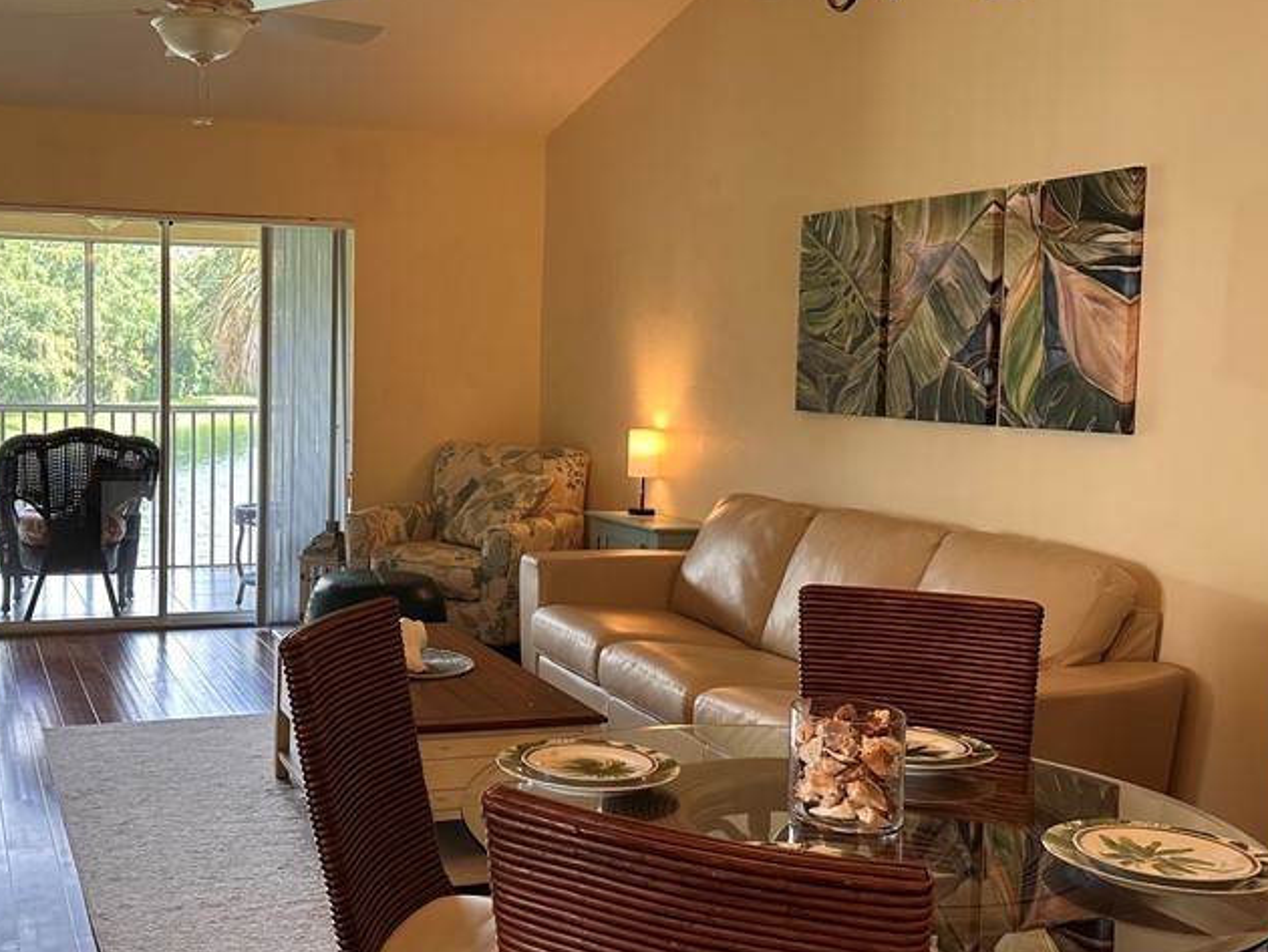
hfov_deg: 46.6
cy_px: 469
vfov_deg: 36.8
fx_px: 1429
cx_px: 358
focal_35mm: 39
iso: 125
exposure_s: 1/120
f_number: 1.78
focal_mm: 6.86
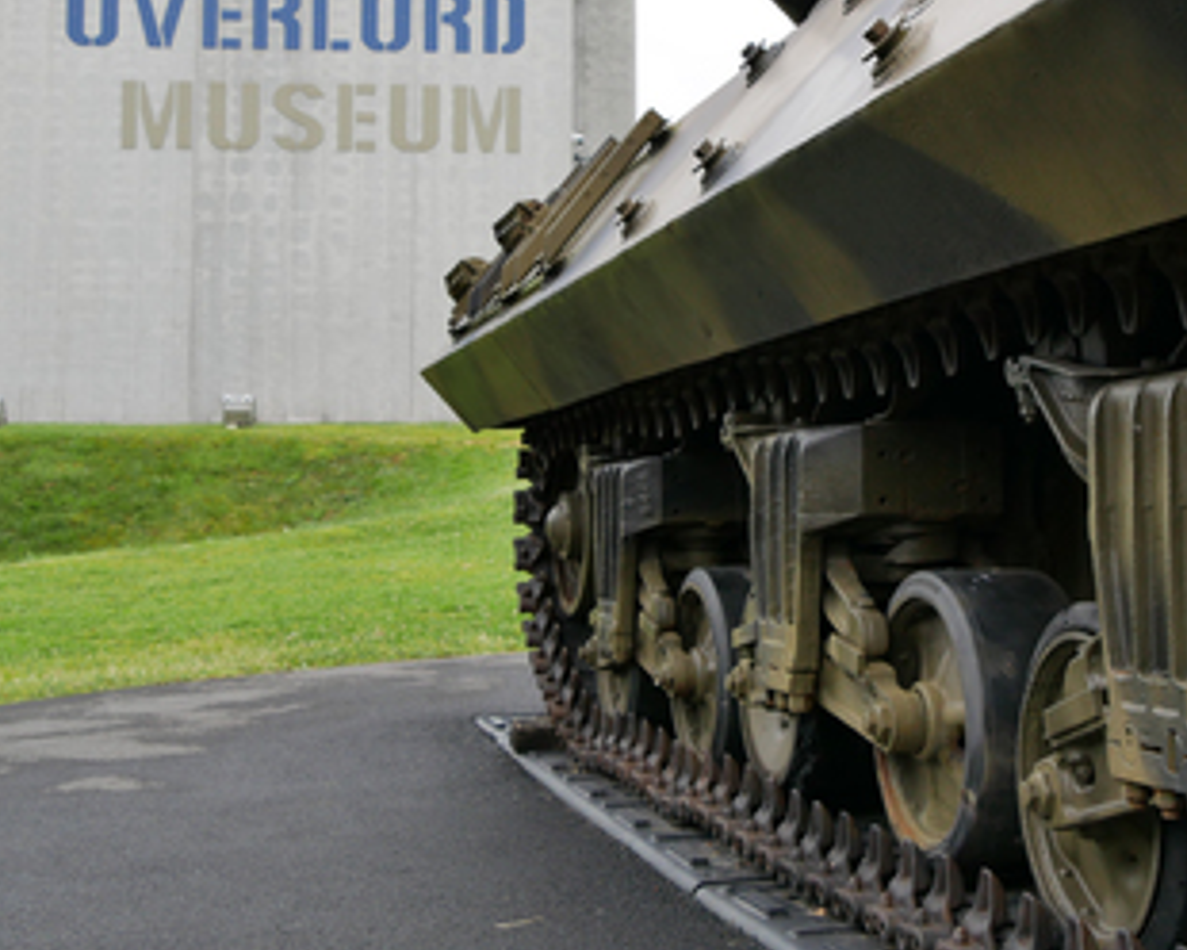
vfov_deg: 27.5
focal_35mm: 55
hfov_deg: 33.7
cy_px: 320
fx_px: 1932
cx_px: 839
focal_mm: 19
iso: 200
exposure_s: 1/200
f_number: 5.6
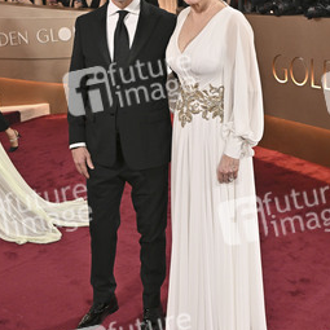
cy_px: 150
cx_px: 167
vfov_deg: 32.8
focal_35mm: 52
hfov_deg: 32.8
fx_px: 561
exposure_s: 1/320
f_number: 5.6
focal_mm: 39
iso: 2500
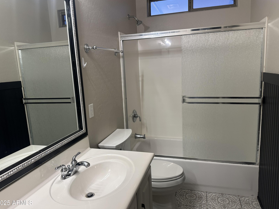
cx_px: 141
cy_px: 104
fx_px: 201
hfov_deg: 69.4
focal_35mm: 25
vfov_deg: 54.9
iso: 125
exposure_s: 1/60
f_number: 1.78
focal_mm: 6.86
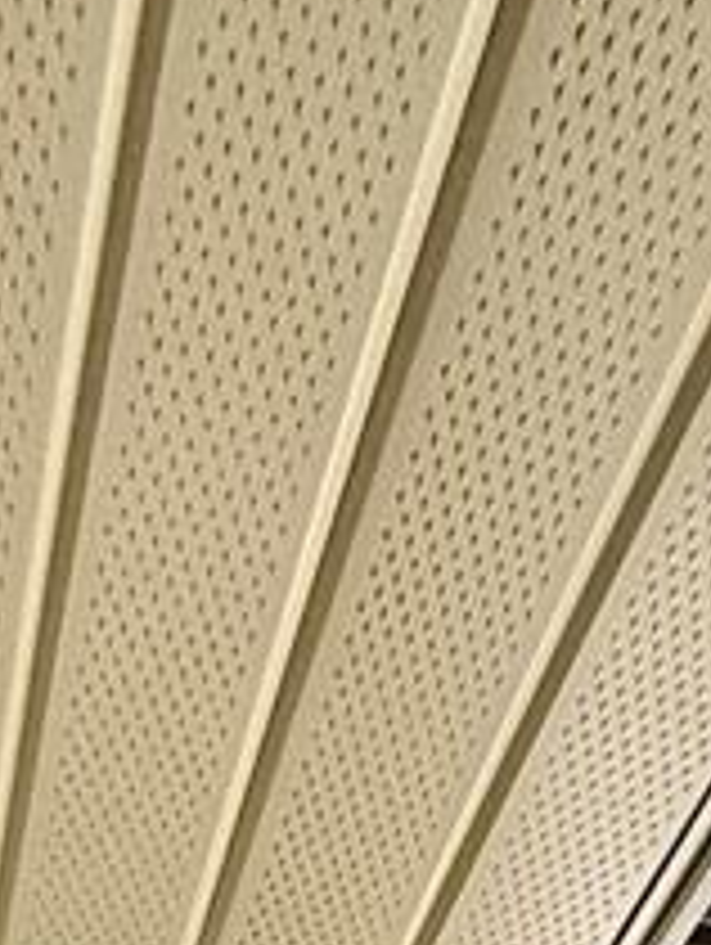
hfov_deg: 18.5
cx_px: 310
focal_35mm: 80
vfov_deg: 13.5
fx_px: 2186
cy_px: 2484
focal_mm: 2.22
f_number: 2.2
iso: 64
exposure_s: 1/408
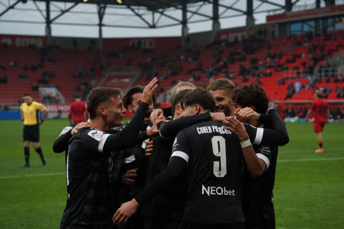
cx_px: 172
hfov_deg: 19.8
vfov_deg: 13.3
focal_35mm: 103
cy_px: 114
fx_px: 984
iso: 2000
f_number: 5.6
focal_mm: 103
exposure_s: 1/1000
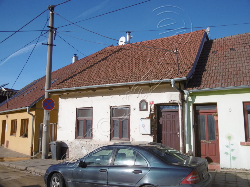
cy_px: 94
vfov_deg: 44.2
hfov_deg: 56.8
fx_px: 231
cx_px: 125
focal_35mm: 32
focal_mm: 5.8
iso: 100
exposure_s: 1/250
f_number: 8.8
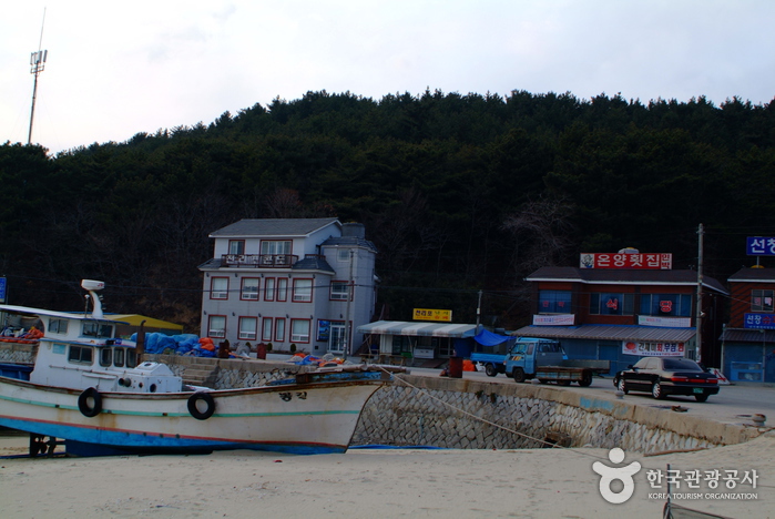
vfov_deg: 32.0
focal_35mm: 42
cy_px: 260
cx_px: 388
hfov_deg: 46.3
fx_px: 905
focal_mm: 28
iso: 100
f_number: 4.8
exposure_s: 1/90
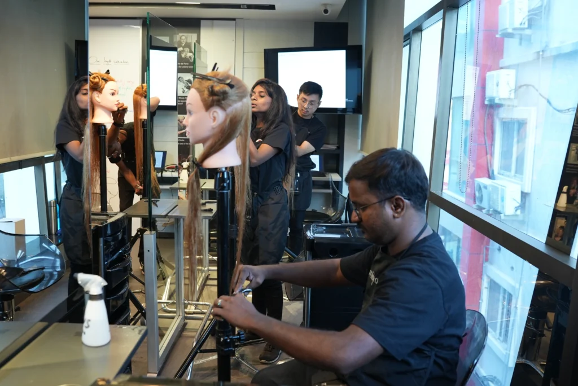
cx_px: 289
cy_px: 193
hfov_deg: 54.4
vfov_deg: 37.9
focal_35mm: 35
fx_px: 562
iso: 1600
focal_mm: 35
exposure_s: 1/40
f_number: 4.5
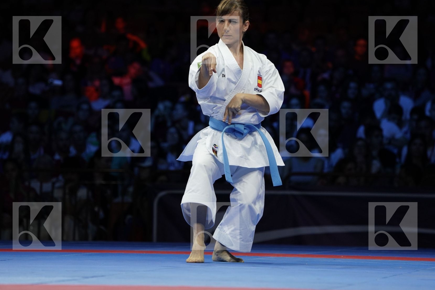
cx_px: 215
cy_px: 133
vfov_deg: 6.1
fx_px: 2743
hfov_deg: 9.1
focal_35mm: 227
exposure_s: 1/500
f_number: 5.6
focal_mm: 209
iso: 1600
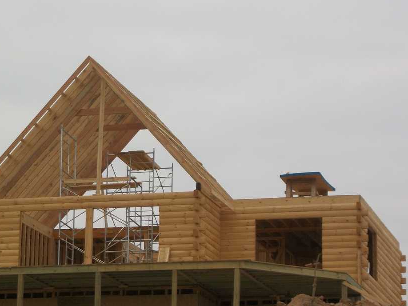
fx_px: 1850
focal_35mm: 157
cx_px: 134
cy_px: 181
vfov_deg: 9.4
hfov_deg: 12.6
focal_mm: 17.1
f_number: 5.2
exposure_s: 1/400
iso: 80
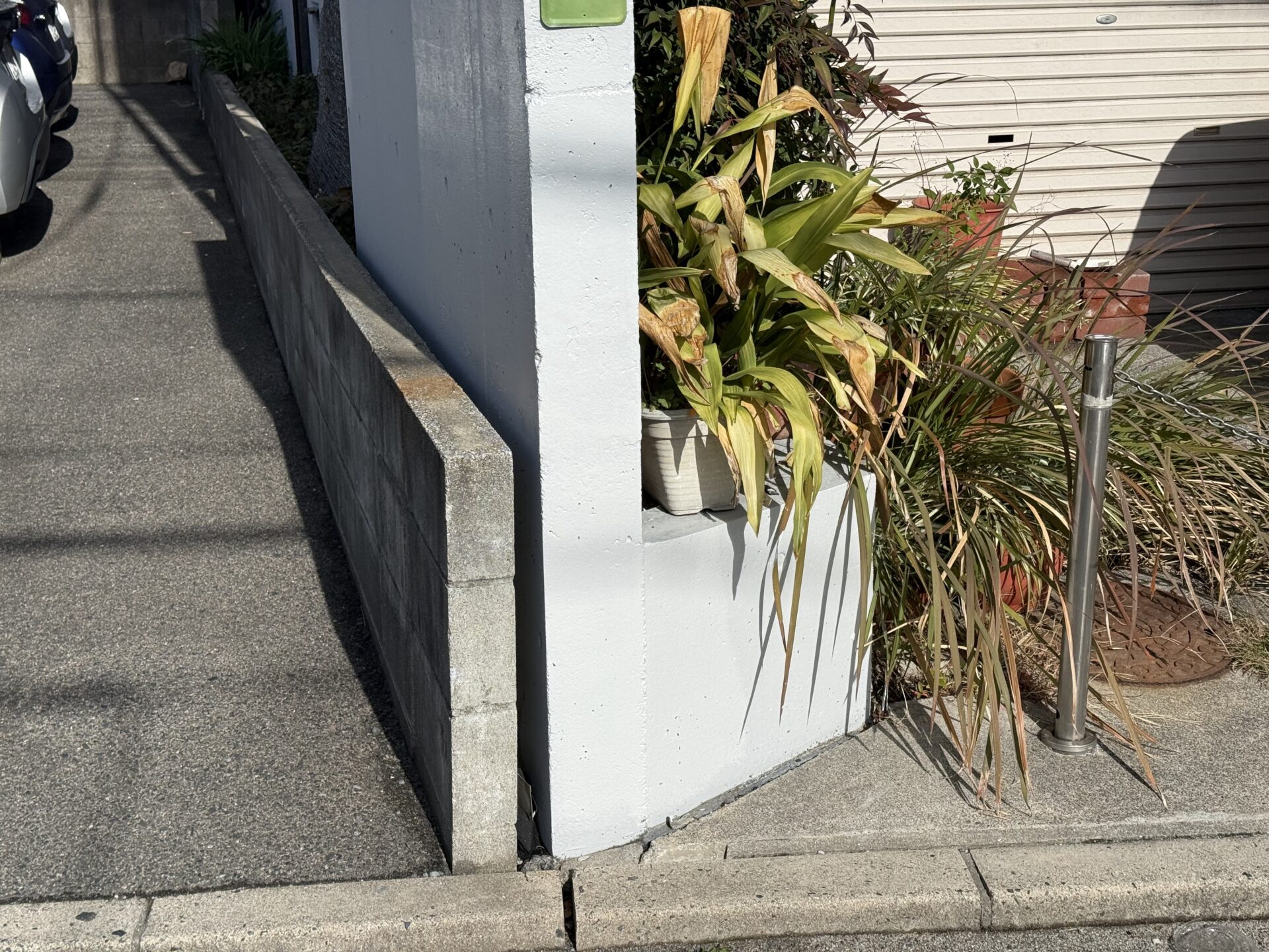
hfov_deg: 39.7
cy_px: 476
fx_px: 1760
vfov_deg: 30.3
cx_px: 634
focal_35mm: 48
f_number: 1.78
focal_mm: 6.76
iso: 80
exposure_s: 1/11364
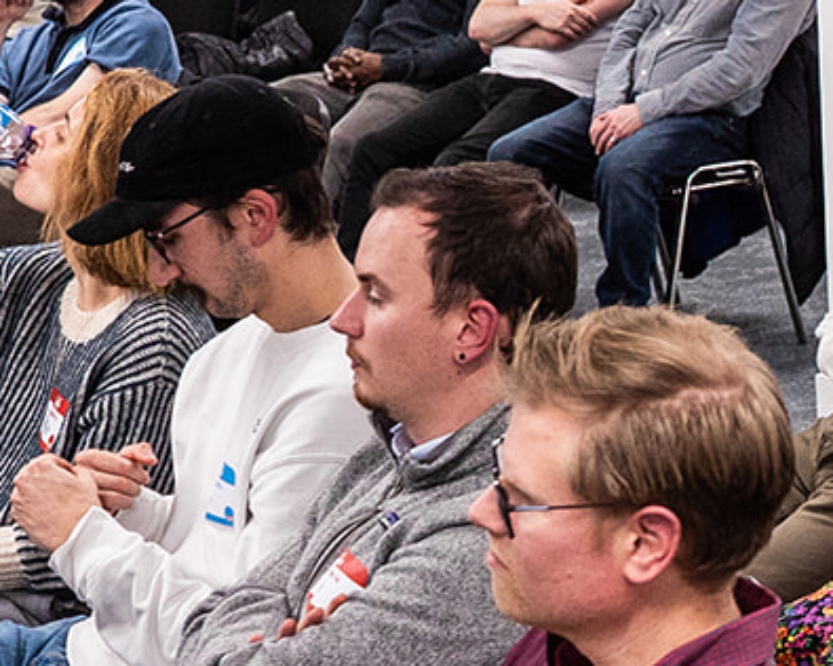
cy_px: 283
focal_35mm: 133
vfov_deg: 11.6
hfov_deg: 13.4
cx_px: 1345
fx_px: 3279
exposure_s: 1/160
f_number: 4.5
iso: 1600
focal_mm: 35
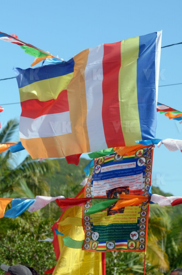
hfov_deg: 7.9
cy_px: 138
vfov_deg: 11.8
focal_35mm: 174
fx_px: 1324
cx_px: 91
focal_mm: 116
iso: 125
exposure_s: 1/500
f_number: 5.6
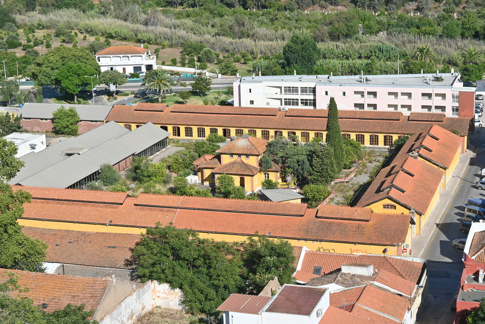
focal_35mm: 70
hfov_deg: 28.6
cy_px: 162
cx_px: 242
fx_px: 950
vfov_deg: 19.3
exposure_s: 1/125
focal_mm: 47
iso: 100
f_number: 14
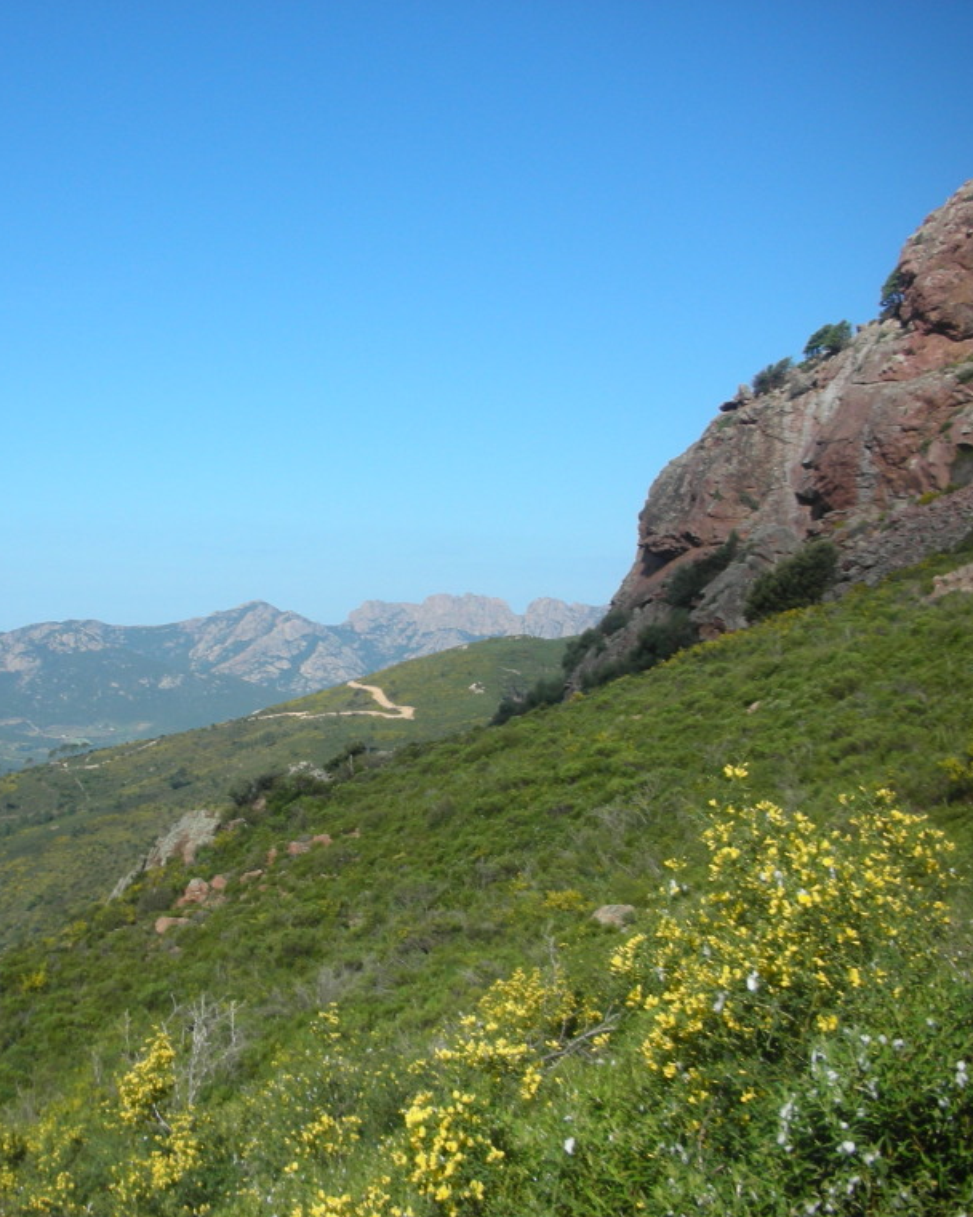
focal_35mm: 46
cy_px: 610
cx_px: 214
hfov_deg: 32.0
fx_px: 1656
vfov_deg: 40.3
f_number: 8.5
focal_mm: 5.8
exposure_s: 1/90
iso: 50
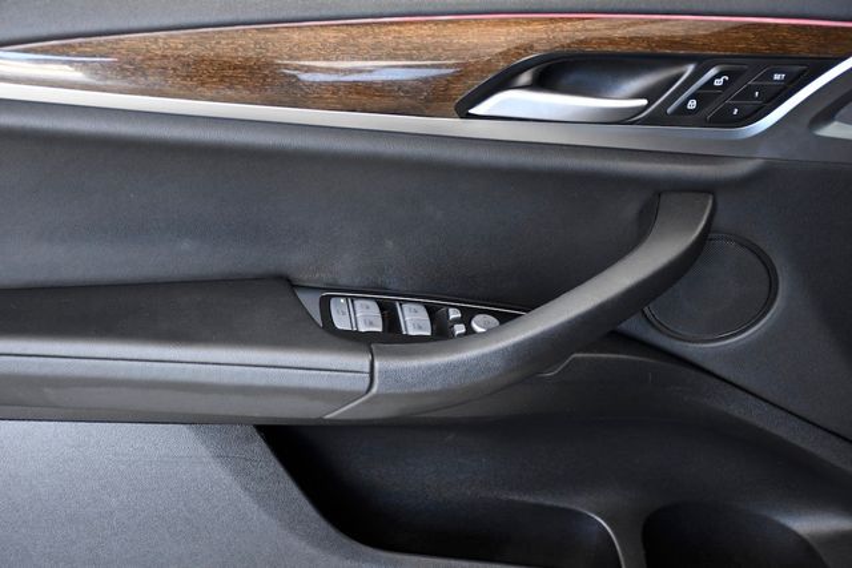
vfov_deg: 20.3
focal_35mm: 67
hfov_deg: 30.1
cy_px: 284
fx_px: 1586
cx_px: 426
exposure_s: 1/100
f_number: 5
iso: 2500
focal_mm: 45
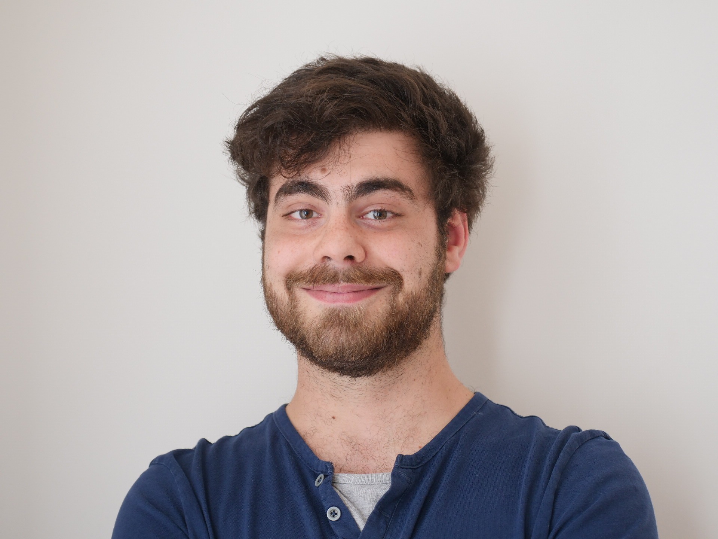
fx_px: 1701
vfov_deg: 18.0
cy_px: 270
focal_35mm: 82
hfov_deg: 23.8
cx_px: 359
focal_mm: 41
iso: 500
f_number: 2.8
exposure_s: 1/100
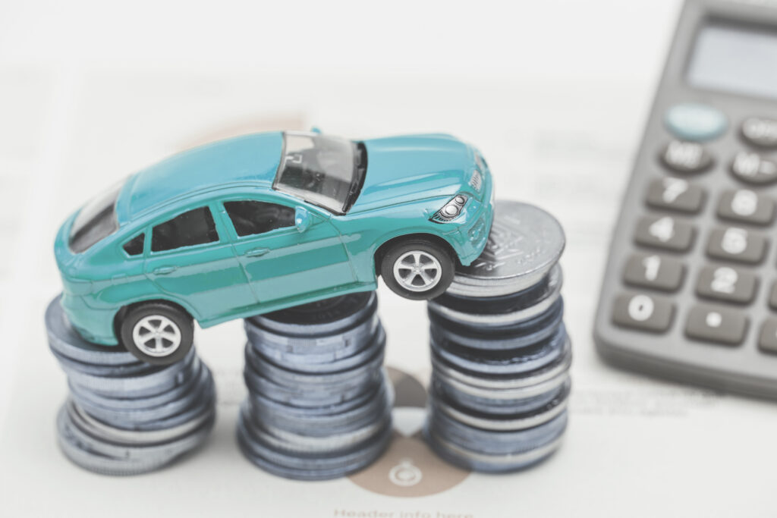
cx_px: 388
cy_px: 259
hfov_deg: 19.5
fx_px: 2266
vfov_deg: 13.0
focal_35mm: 105
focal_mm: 105
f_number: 9
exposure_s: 1/125
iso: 200
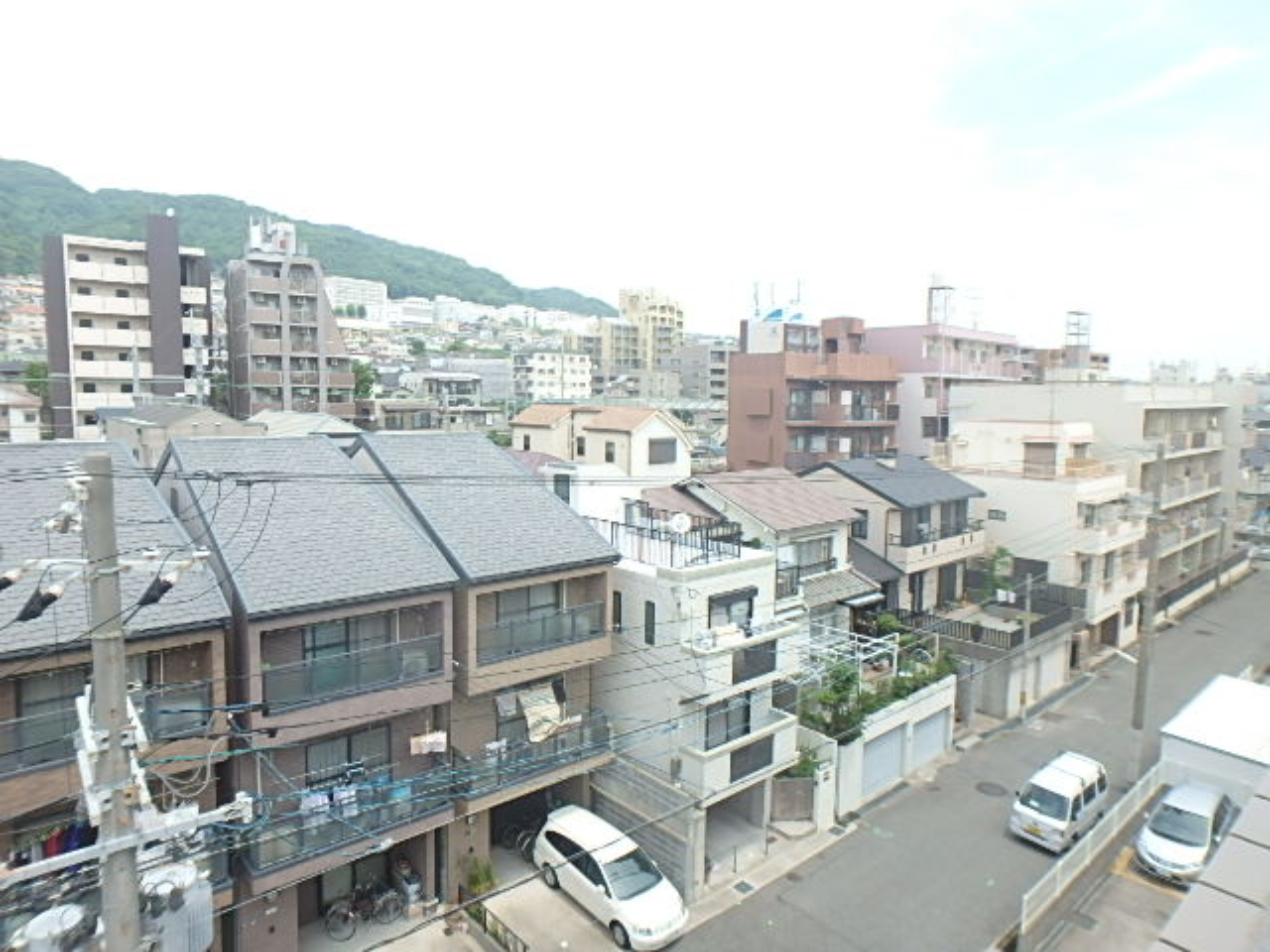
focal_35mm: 21
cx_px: 635
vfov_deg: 63.4
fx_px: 770
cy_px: 476
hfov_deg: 79.0
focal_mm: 3.7
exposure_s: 1/500
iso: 125
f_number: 3.5
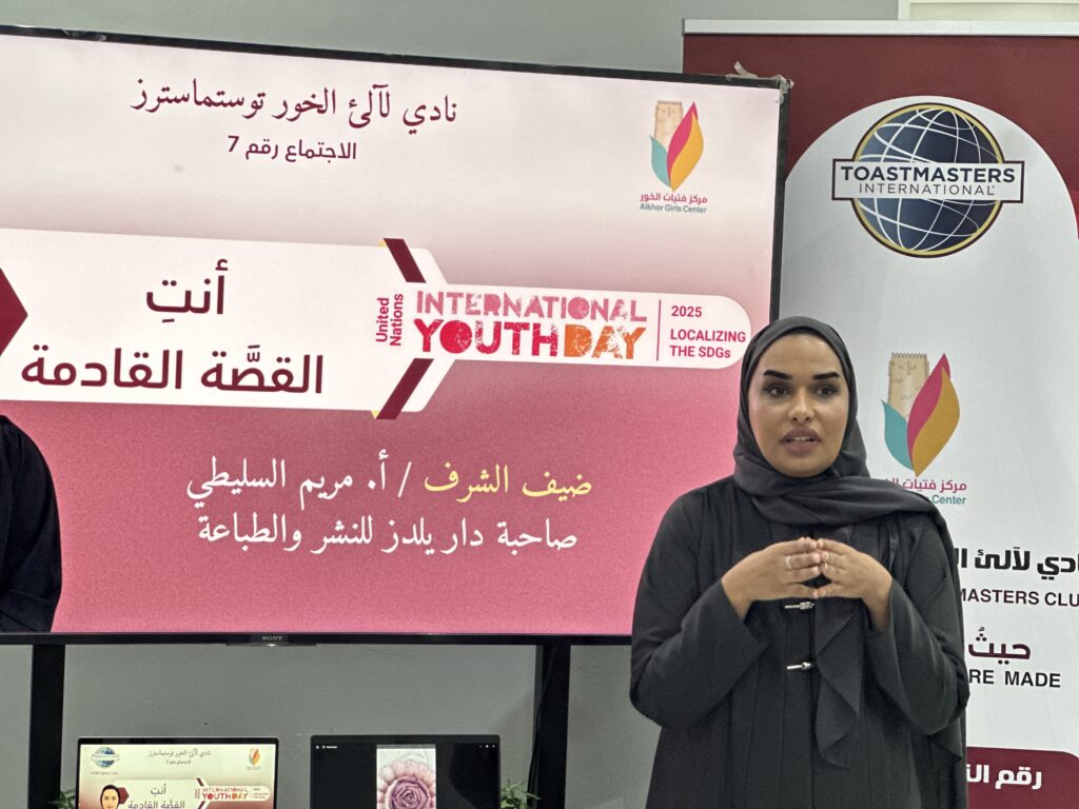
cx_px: 540
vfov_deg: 19.1
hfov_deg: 25.3
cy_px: 404
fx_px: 2400
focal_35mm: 77
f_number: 2.8
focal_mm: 9
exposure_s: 1/33
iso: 200
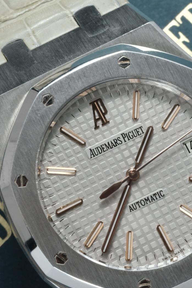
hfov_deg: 8.9
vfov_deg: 13.2
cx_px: 130
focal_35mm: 155
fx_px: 1239
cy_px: 180
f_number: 16
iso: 3200
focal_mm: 60
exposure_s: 1/160
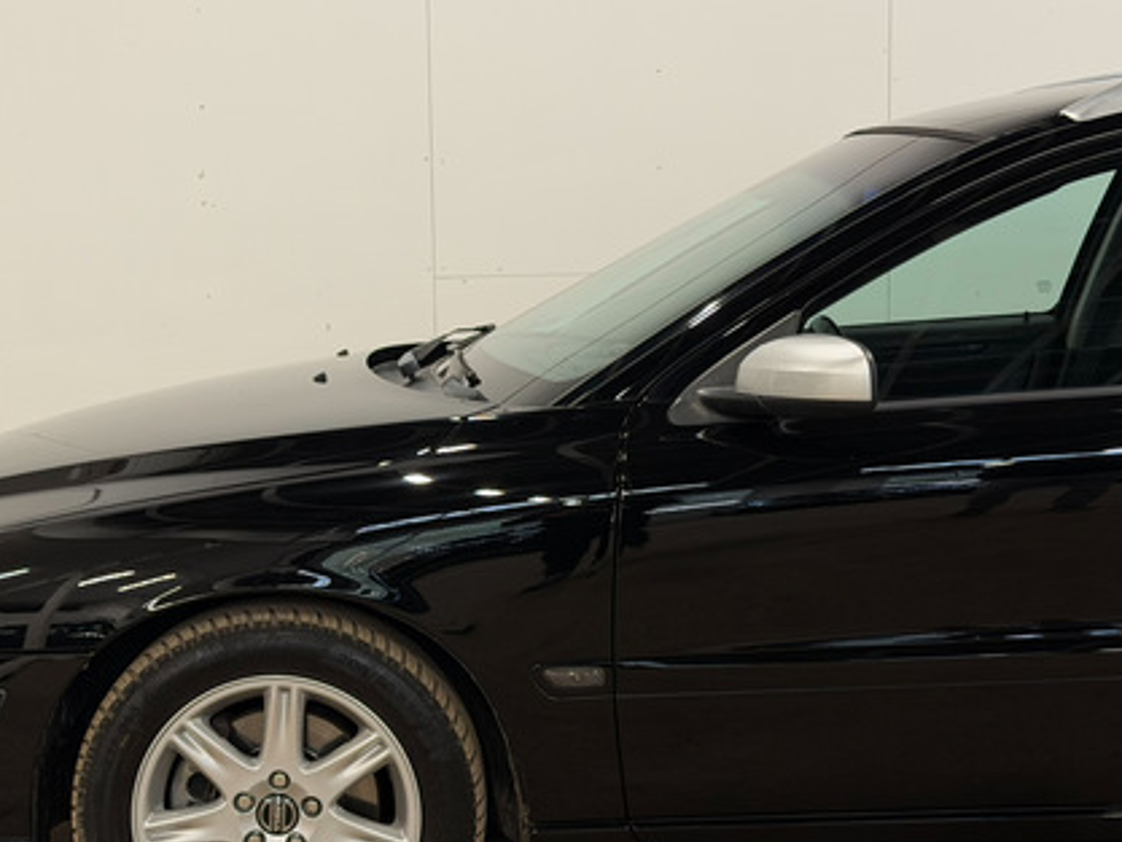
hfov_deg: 28.1
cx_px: 452
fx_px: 2237
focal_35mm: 69
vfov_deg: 21.3
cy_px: 452
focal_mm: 6.76
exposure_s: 1/50
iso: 125
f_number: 1.8
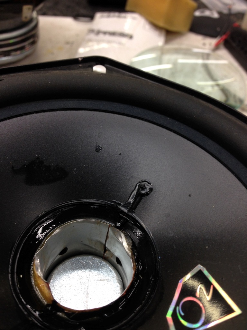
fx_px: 314
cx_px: 124
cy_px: 165
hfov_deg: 42.9
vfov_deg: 55.4
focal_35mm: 33
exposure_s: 1/20
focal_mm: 4.12
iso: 64
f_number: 2.4
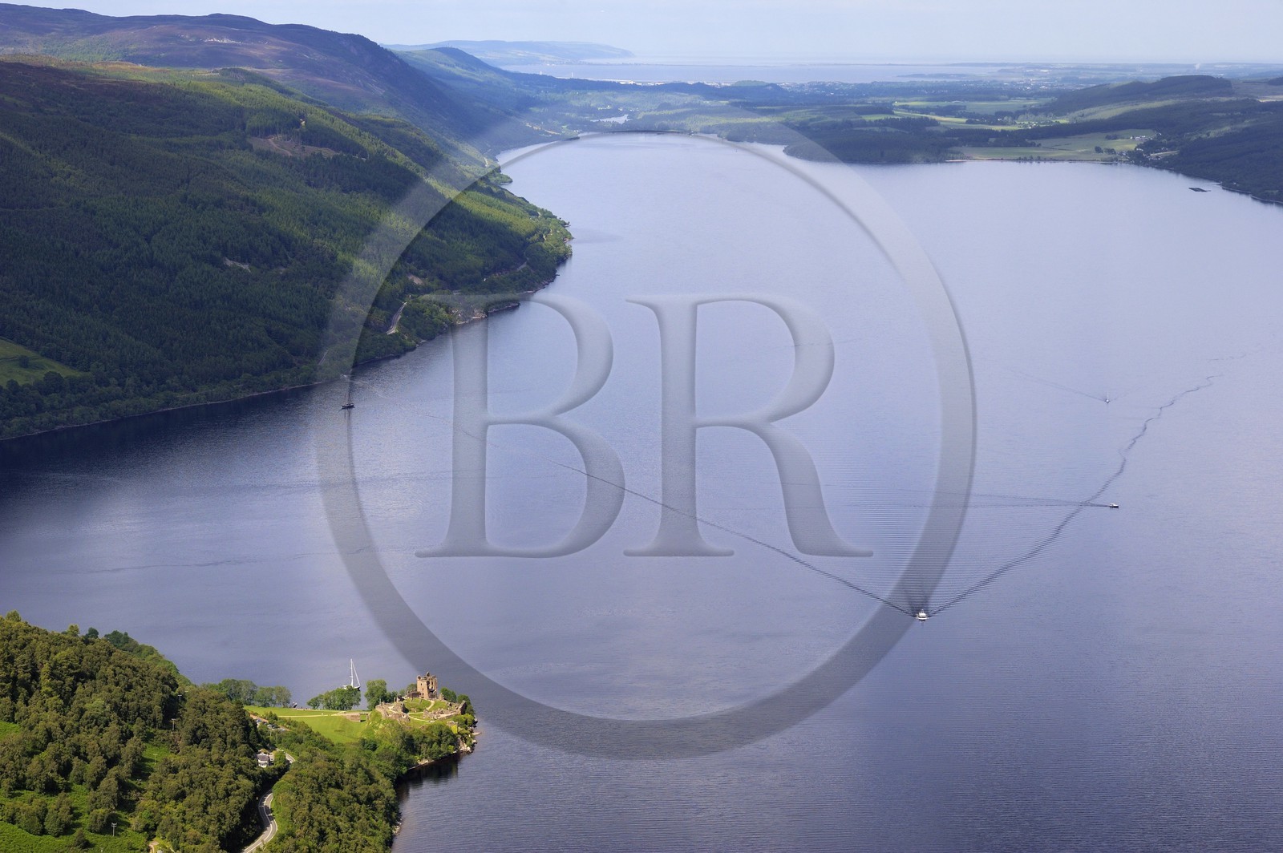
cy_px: 426
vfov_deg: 14.4
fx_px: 3383
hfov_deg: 21.5
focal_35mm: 95
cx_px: 642
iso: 400
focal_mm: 95
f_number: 10
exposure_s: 1/800
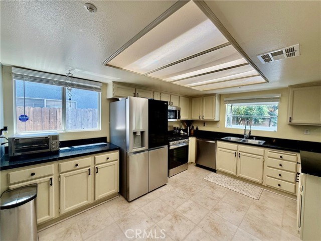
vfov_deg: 85.7
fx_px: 130
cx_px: 160
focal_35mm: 14
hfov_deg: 102.1
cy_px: 120
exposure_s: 1/120
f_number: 2.2
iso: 125
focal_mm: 2.22
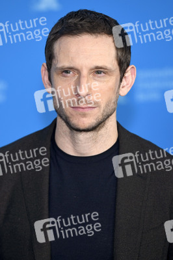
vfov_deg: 10.6
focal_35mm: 195
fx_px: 1408
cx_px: 86
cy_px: 130
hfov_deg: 7.0
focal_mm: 195
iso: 800
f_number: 3.5
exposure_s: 1/320
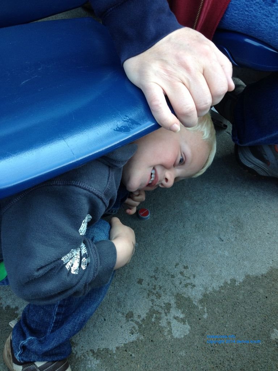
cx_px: 139
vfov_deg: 52.6
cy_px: 186
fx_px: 375
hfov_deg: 40.7
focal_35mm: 35
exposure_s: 1/120
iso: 50
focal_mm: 4.28
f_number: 2.4
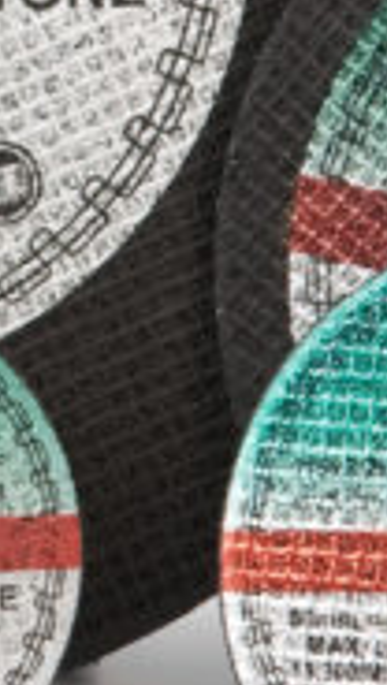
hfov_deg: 2.8
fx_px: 7925
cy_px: 86
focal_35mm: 436
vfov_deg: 4.9
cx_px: -283
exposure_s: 1/125
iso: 200
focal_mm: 50
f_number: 9.5
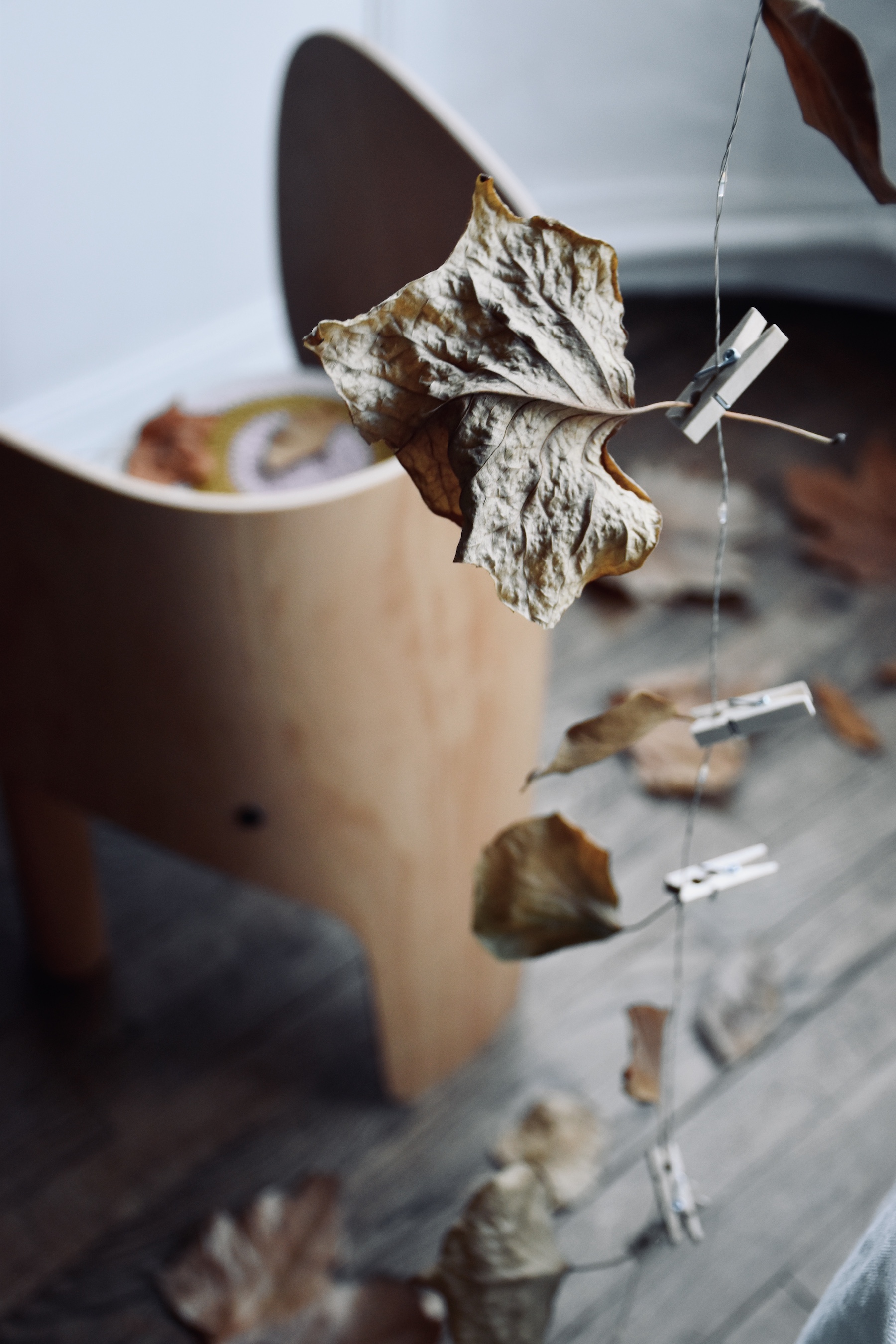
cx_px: 448
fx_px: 1960
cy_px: 672
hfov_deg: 25.8
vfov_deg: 37.9
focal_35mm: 52
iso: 1100
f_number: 4.2
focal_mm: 35
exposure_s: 1/60
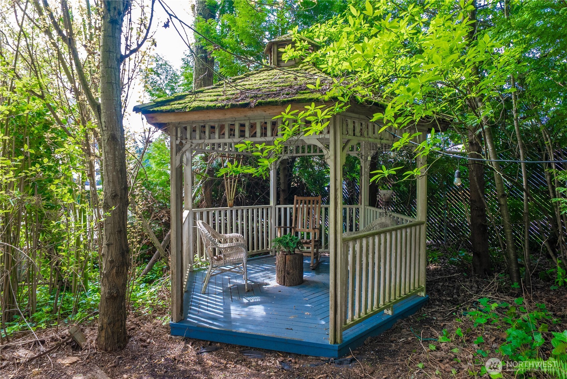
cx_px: 284
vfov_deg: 62.0
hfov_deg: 83.9
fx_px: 315
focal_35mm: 20
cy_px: 190
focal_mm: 20
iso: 320
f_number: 7.1
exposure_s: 1/30
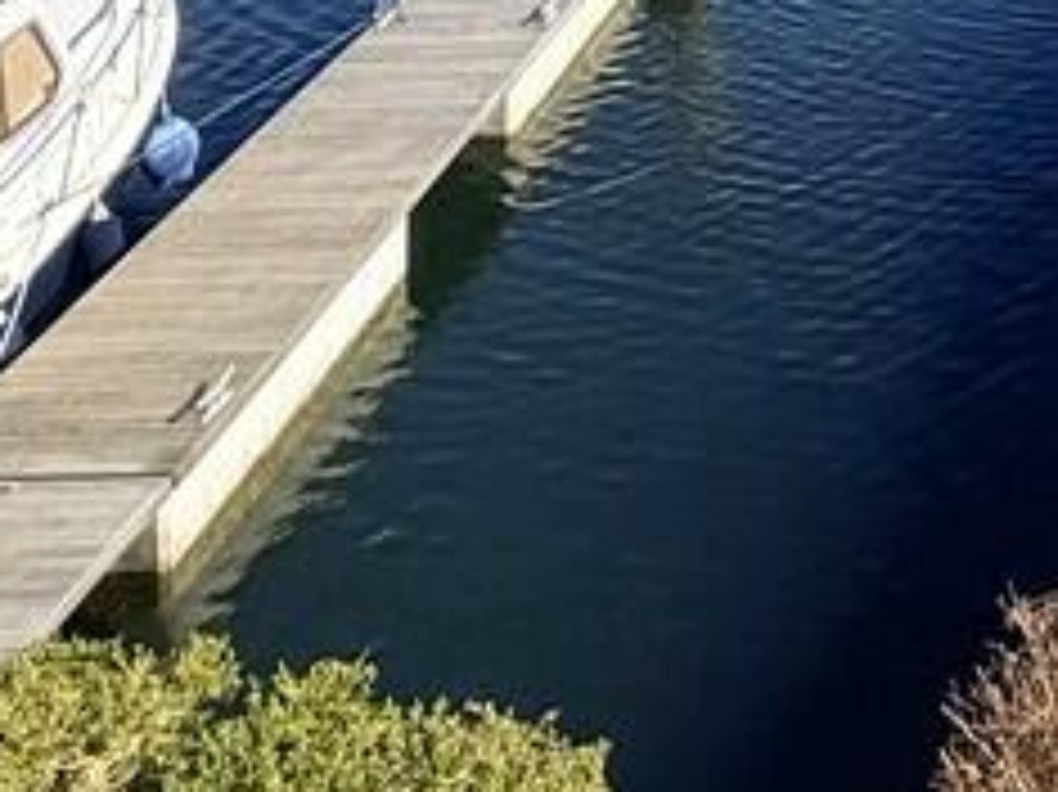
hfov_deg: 27.0
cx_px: 1355
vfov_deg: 17.6
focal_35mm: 61
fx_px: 1863
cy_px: -760
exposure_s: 1/2320
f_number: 2.2
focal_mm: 2.22
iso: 50
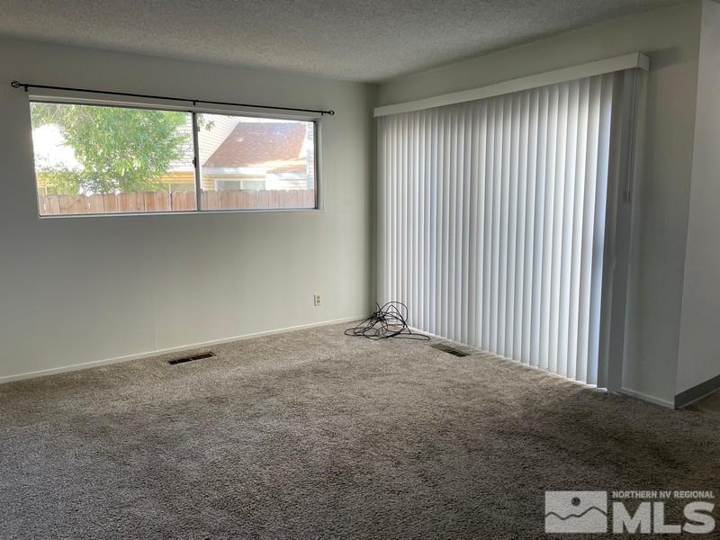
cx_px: 360
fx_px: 541
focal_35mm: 26
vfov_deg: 53.1
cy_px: 270
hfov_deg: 67.3
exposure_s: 1/120
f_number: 1.6
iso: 80
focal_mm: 4.2
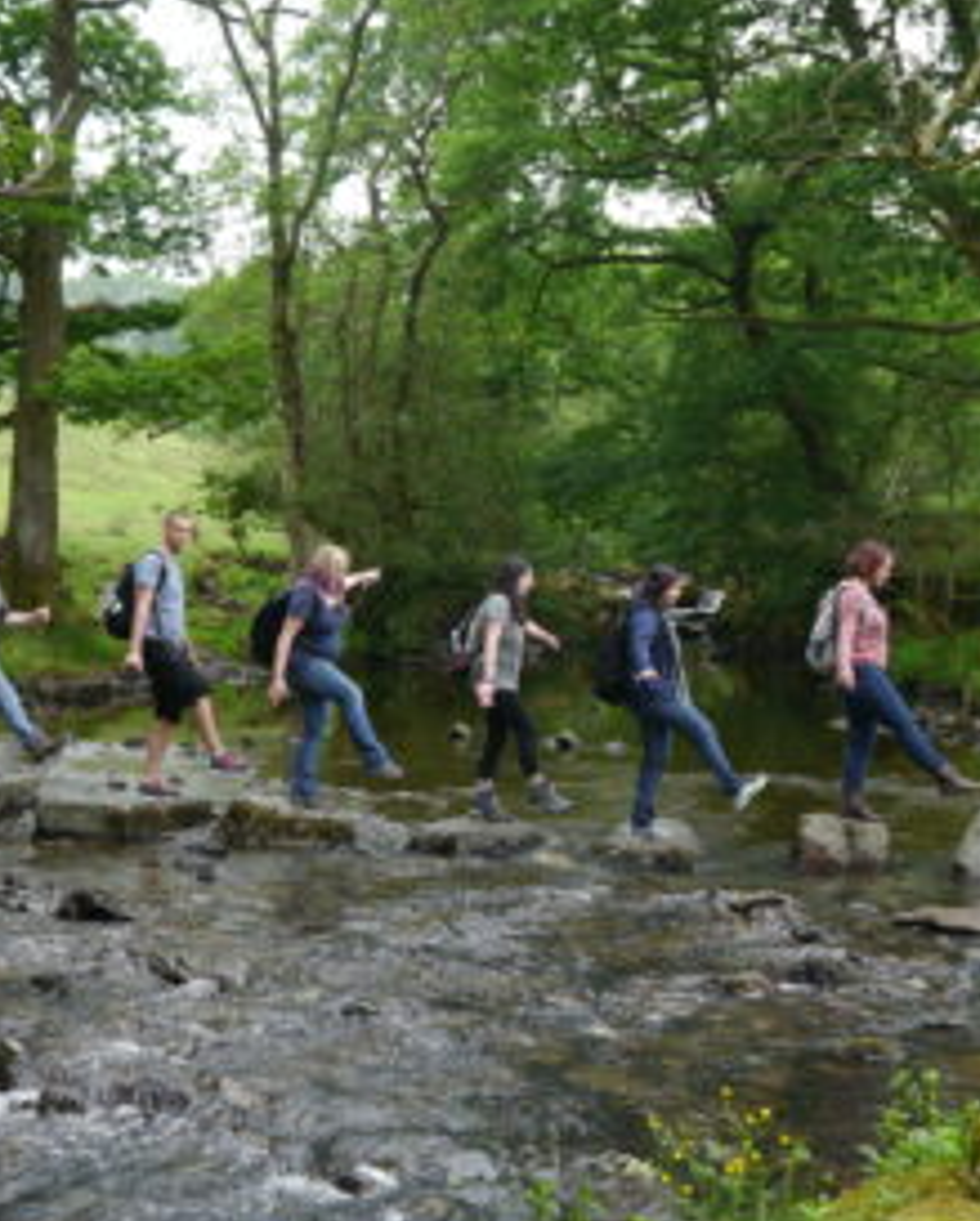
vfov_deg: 34.1
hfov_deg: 27.6
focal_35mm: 55
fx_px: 1991
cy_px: 537
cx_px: 387
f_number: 4
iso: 160
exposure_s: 1/100
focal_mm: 17
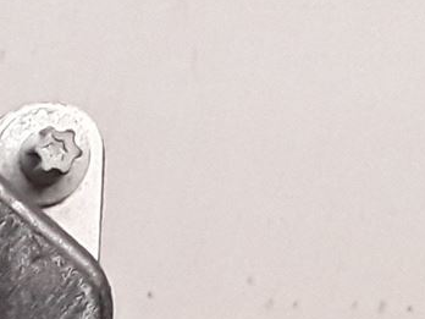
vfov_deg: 8.4
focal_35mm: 165
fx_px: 2026
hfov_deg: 10.1
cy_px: 697
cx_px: -674
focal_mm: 2.91
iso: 100
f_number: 1.9
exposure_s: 1/100
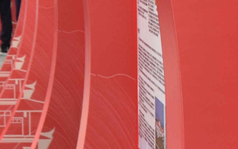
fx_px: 1686
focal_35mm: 260
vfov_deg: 5.0
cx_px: -297
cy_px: 7
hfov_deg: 7.6
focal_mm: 26
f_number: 6.3
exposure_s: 1/160
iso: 400
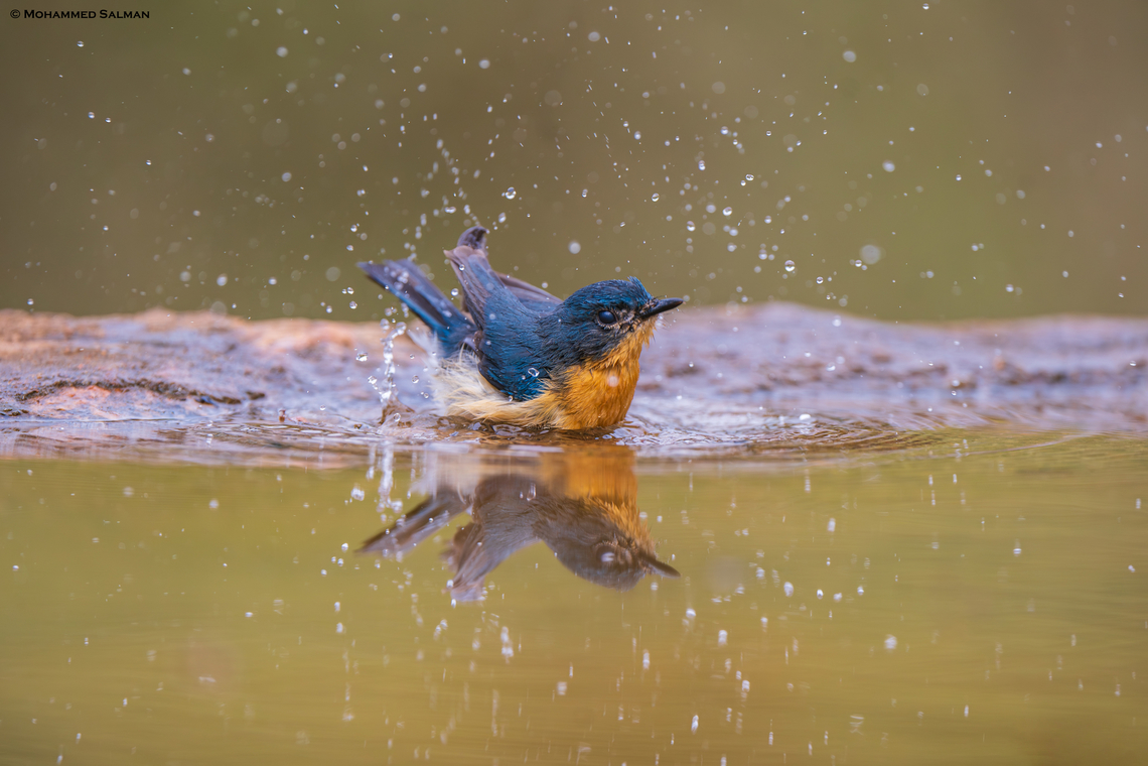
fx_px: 19132
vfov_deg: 2.3
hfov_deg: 3.4
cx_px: 574
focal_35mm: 600
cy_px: 383
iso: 1000
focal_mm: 600
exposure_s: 1/2000
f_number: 4
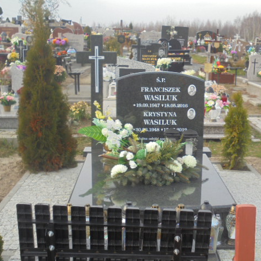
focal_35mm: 51
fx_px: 435
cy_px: 131
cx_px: 159
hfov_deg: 33.3
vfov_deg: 33.4
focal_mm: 7.8
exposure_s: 1/50
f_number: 4.5
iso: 100
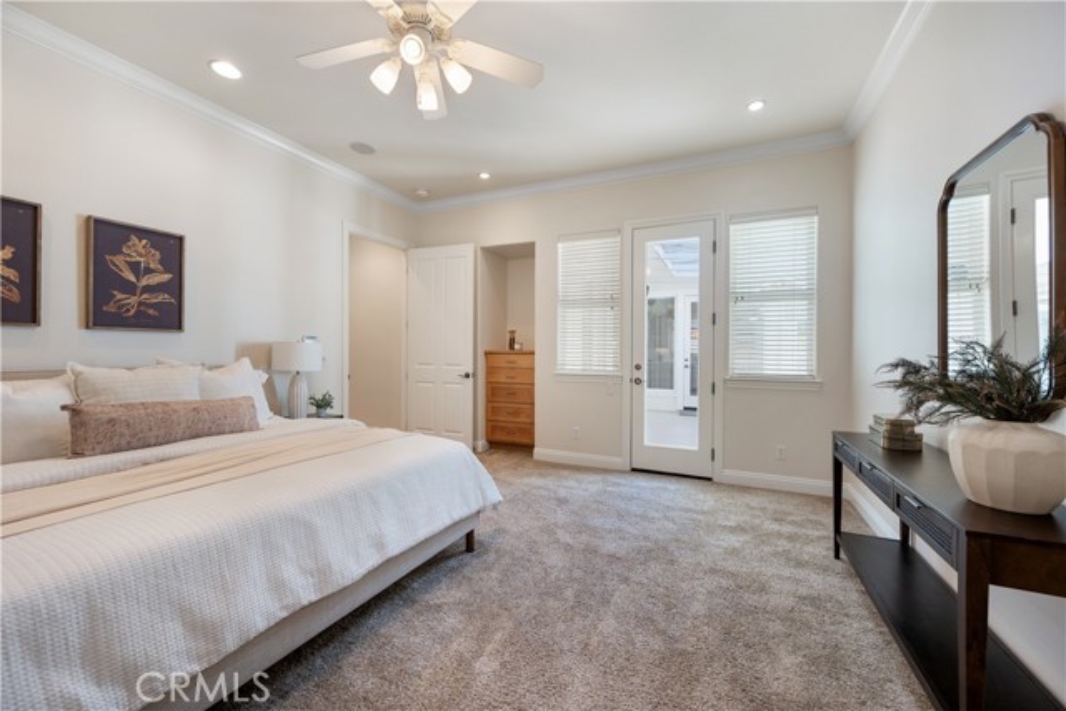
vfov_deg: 81.2
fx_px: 415
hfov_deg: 104.2
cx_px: 533
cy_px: 356
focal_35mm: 14
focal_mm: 14
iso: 100
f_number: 8
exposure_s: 1/5
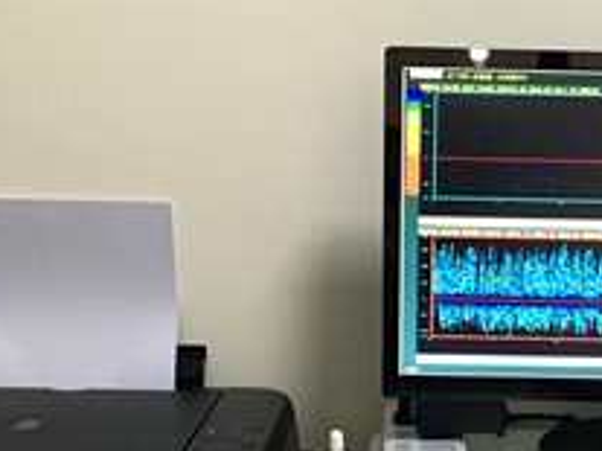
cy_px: 490
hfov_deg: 27.4
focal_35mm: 70
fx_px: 1217
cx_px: 457
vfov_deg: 20.1
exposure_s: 1/33
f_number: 2.2
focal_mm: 4.15
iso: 160
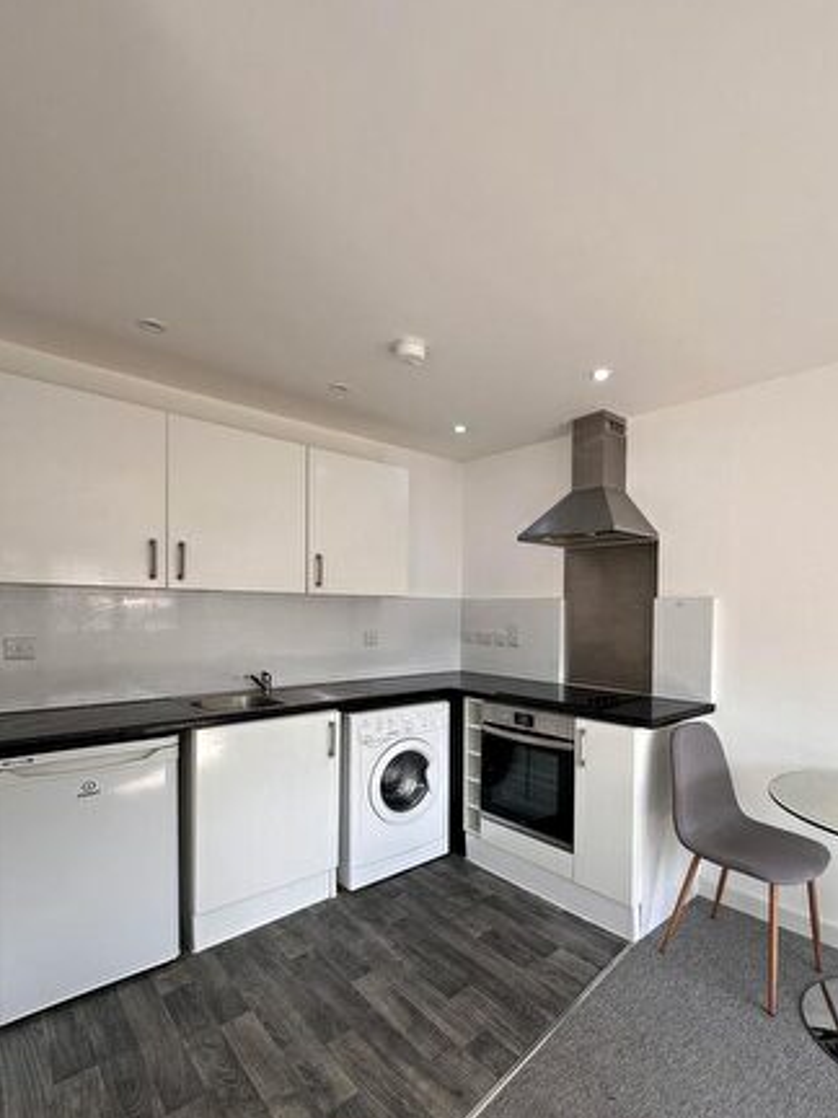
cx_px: 504
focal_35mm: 17
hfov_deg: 73.9
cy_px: 625
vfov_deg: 90.6
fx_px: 549
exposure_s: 1/100
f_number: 2.2
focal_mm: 2.22
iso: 50
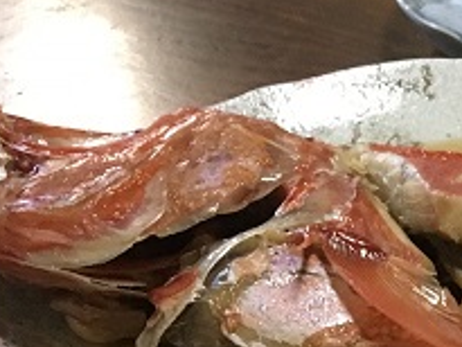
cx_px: 843
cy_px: 502
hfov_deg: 15.0
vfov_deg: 12.5
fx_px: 1509
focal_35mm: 113
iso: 160
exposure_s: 1/30
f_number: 2.2
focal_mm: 4.15
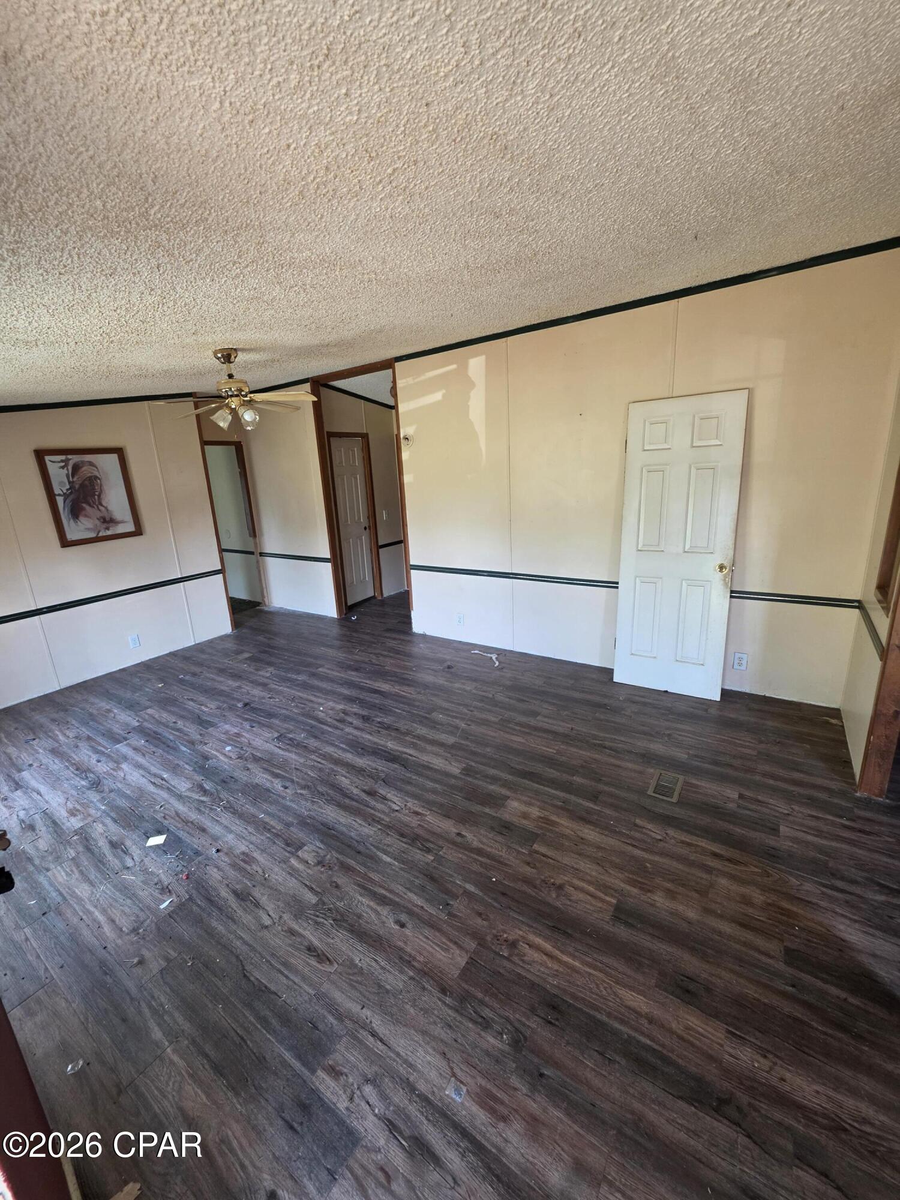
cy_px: 600
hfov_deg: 89.9
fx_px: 451
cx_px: 450
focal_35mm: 13
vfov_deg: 106.2
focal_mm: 2.2
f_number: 1.9
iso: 200
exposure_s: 1/120
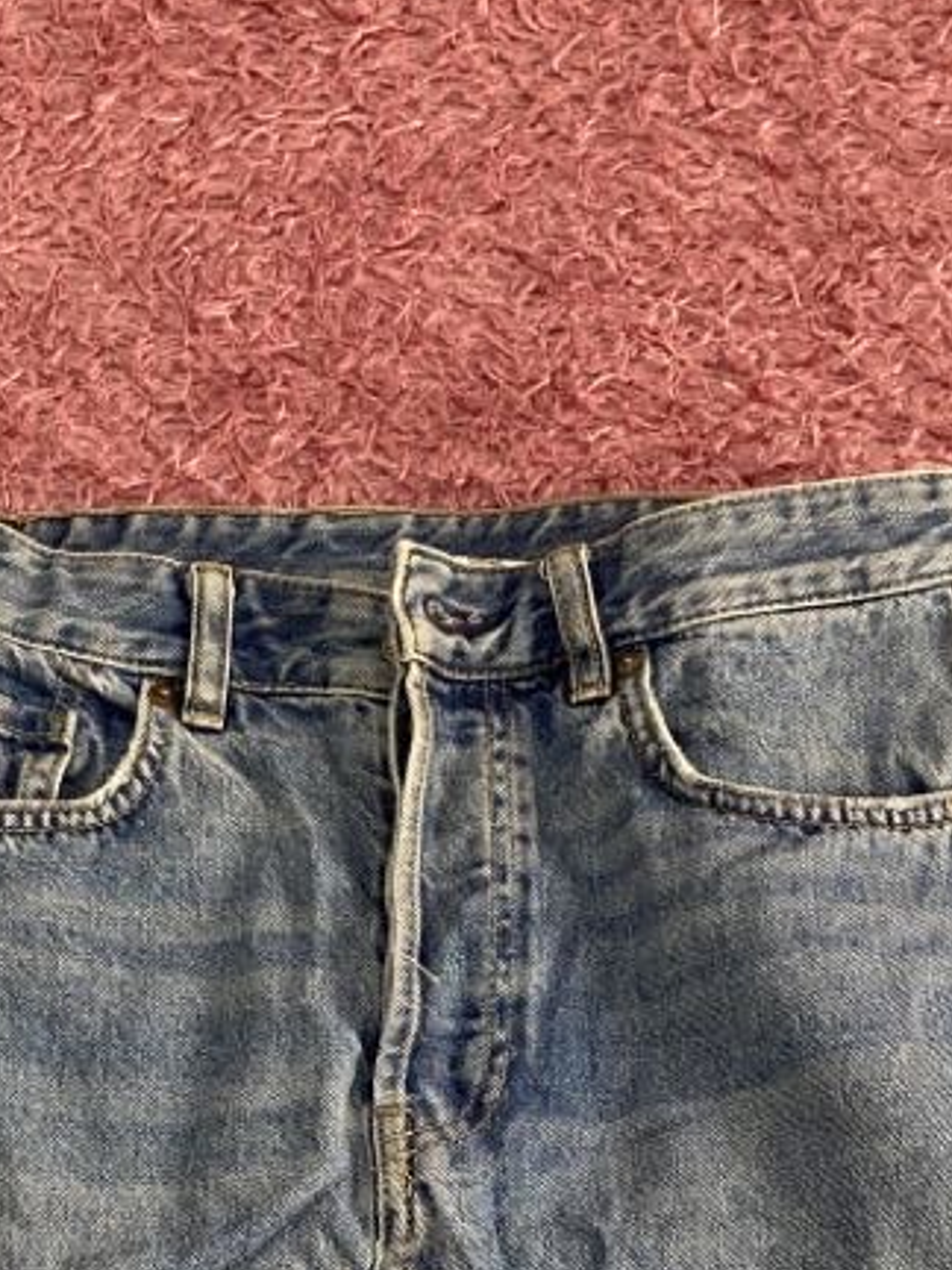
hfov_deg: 22.5
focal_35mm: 65
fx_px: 2383
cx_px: 367
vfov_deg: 28.1
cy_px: 1267
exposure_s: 1/50
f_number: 1.8
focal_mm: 4.25
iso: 250
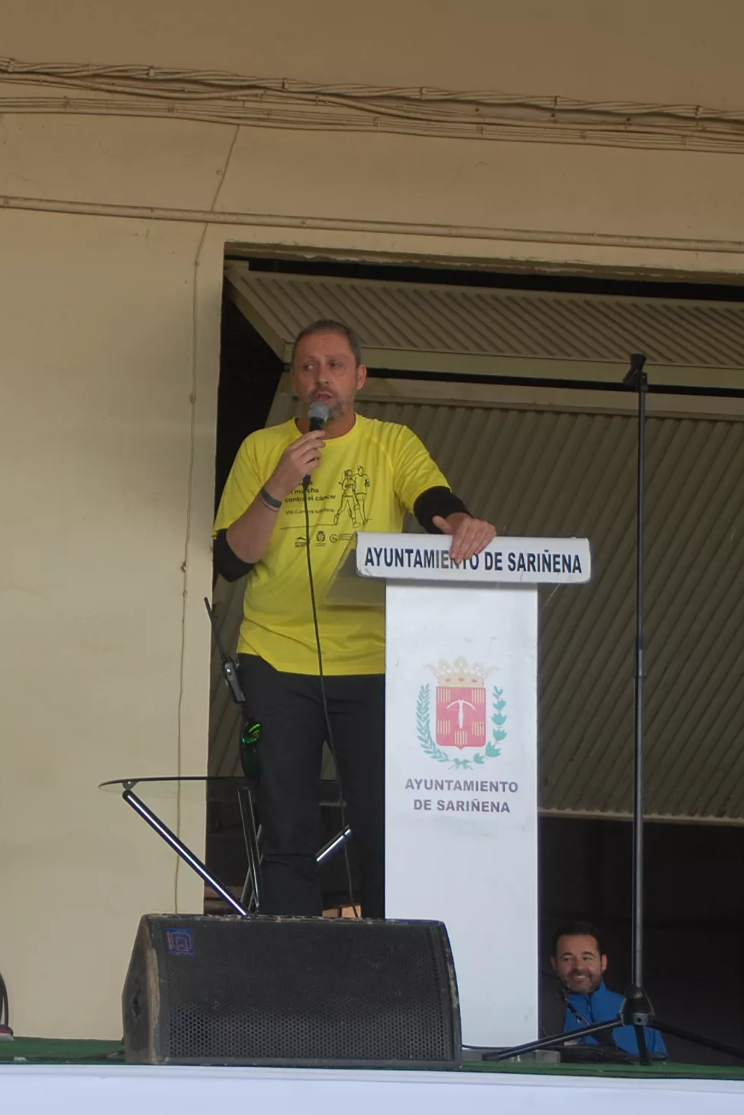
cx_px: 80
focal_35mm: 95
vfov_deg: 21.5
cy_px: 558
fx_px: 2945
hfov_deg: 14.3
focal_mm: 42
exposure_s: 1/125
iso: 320
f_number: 5.6
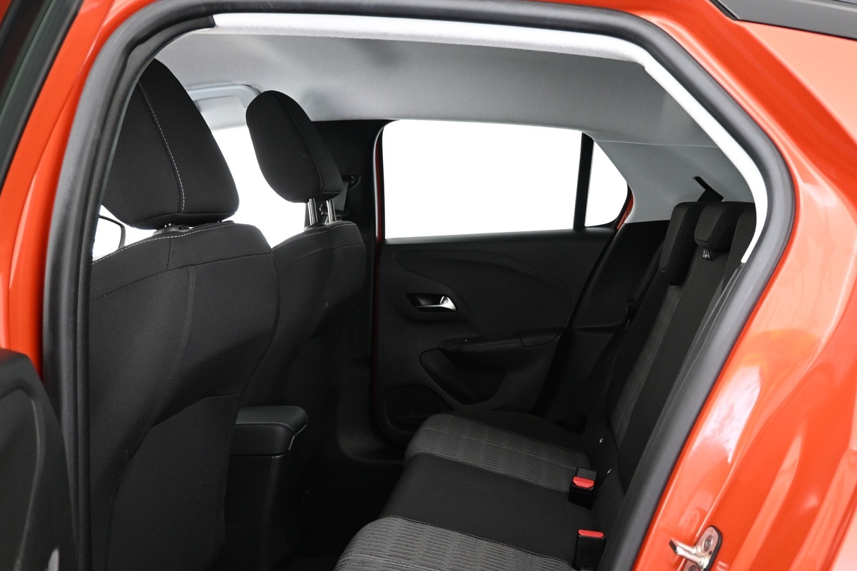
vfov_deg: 41.0
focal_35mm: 32
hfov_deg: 58.0
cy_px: 338
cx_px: 531
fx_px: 762
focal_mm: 16
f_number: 3.5
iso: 1600
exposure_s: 1/15
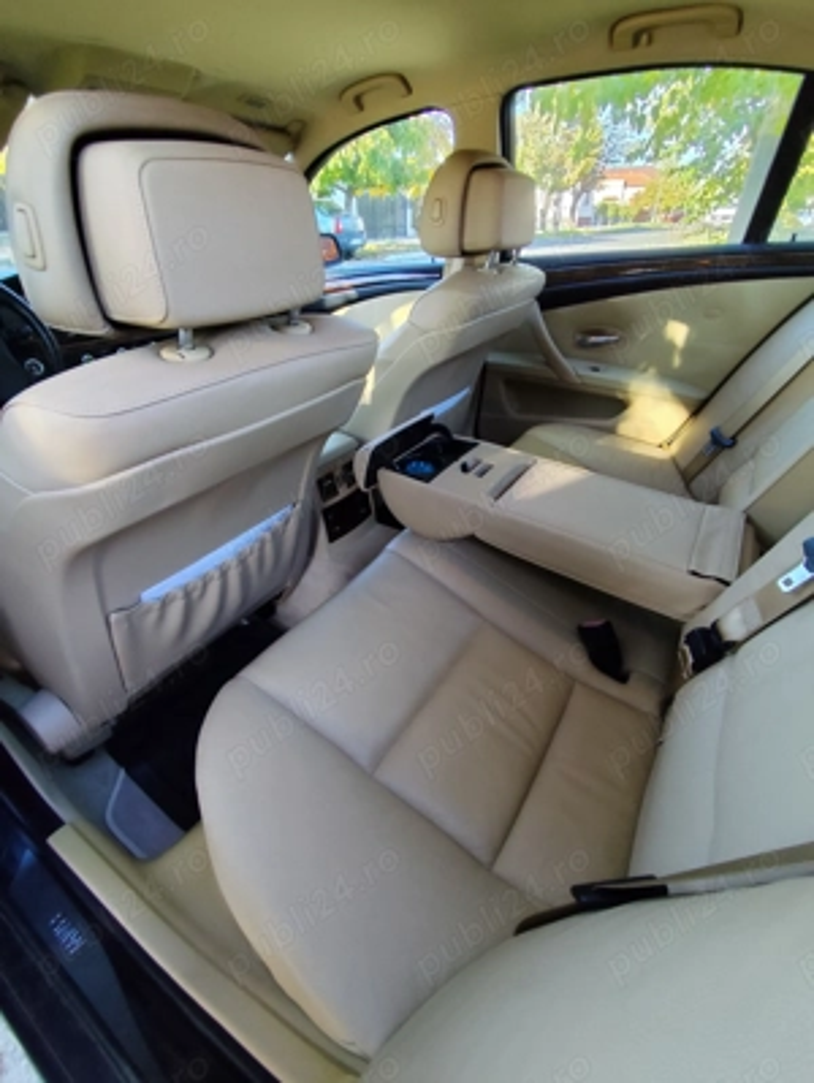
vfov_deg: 94.4
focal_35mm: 16
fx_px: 501
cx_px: 407
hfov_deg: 78.2
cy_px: 542
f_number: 2.2
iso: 64
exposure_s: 1/100
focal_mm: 1.65
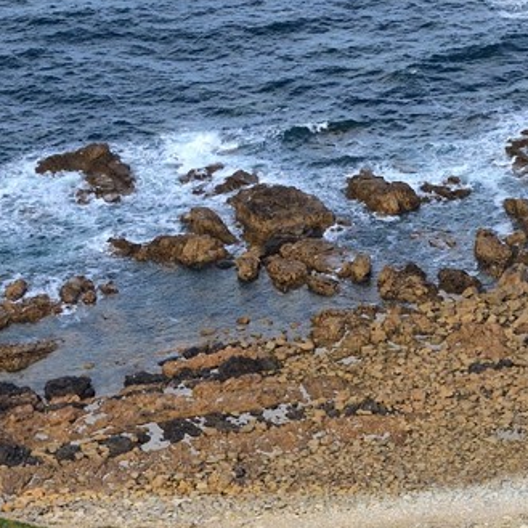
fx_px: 4987
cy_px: 331
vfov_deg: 6.1
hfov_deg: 5.8
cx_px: 1282
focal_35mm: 289
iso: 800
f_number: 8
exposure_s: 1/1250
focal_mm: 70
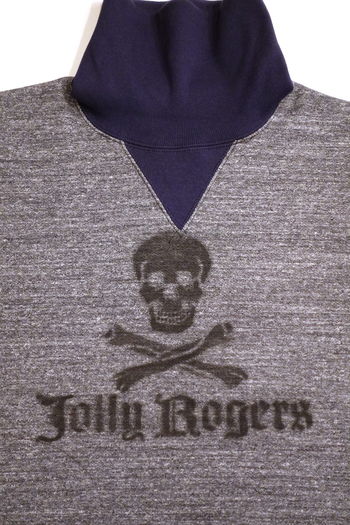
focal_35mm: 69
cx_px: 175
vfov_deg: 29.2
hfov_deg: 19.7
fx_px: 1006
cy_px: 262
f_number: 2.8
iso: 2000
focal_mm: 25.15
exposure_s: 1/80
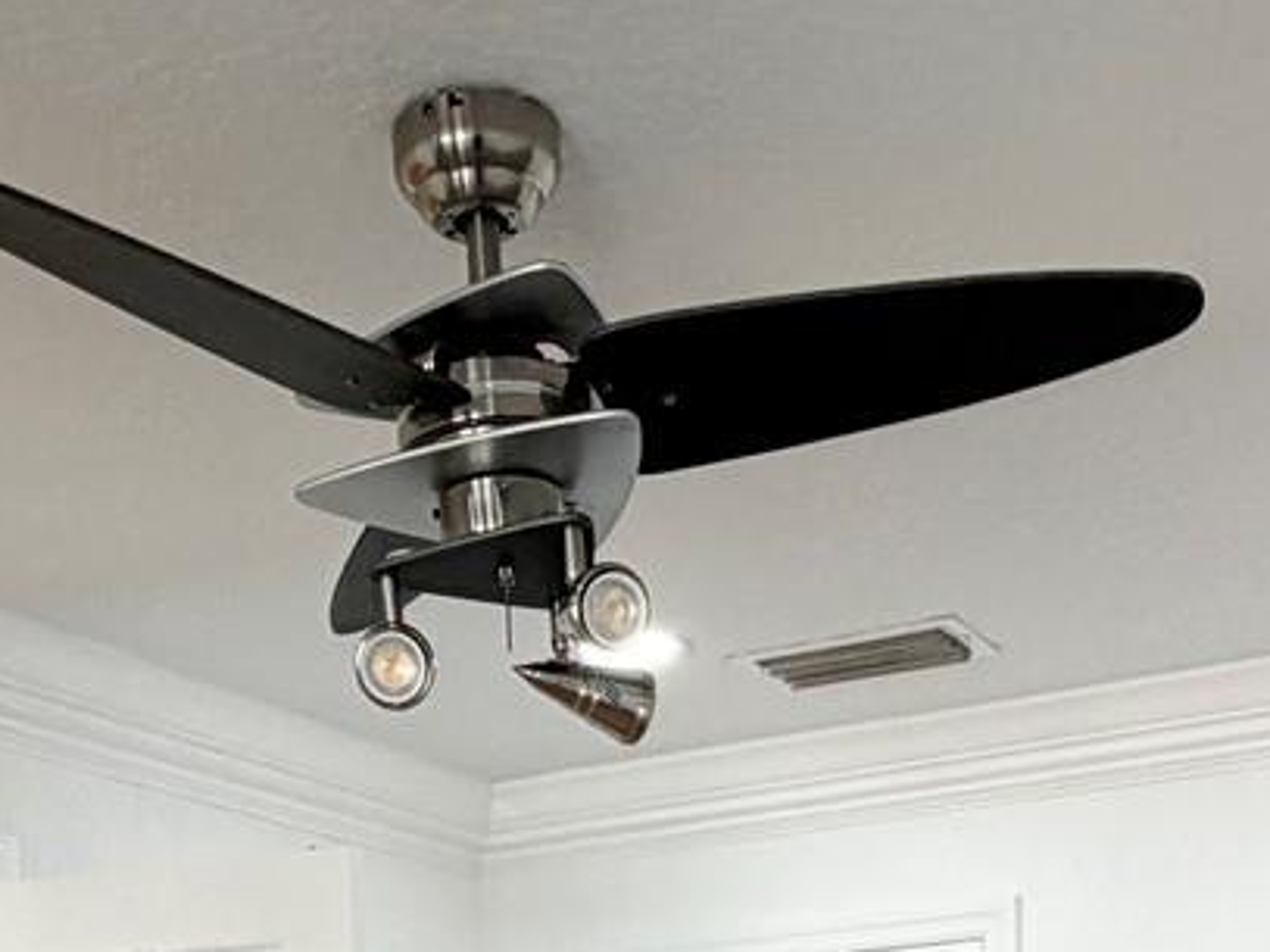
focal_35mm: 55
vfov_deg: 21.0
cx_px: 640
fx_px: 2017
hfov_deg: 34.9
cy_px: 1558
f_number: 2.2
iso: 64
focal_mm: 2.22
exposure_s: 1/120
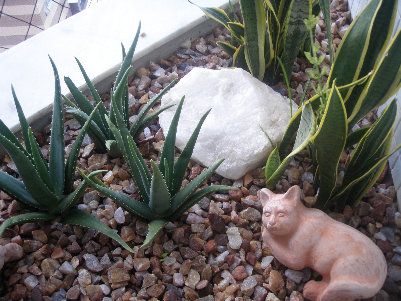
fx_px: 440
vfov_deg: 37.7
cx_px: 200
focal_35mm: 38
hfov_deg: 49.0
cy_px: 150
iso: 50
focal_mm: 6.7
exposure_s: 1/30
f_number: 3.5
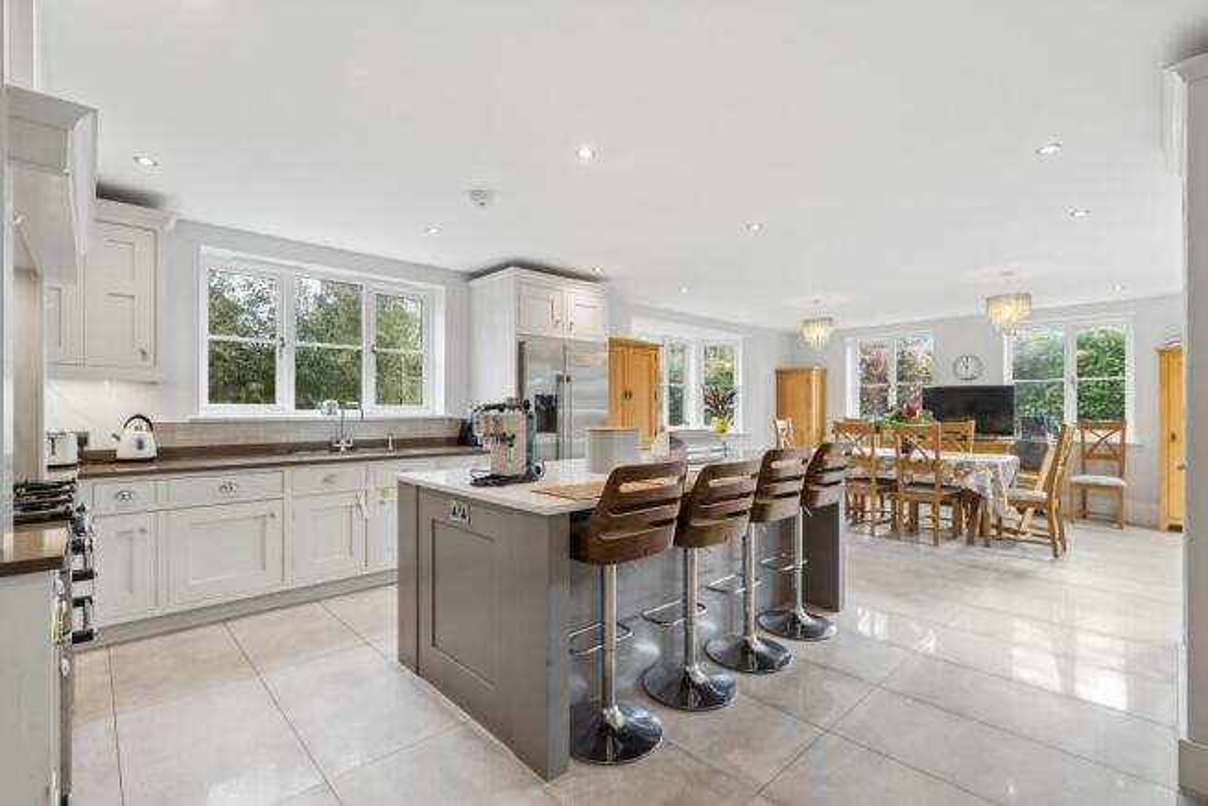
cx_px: 604
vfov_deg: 73.8
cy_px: 403
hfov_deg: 96.7
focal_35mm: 16
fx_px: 537
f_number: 7.1
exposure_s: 1/25
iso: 500
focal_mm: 16
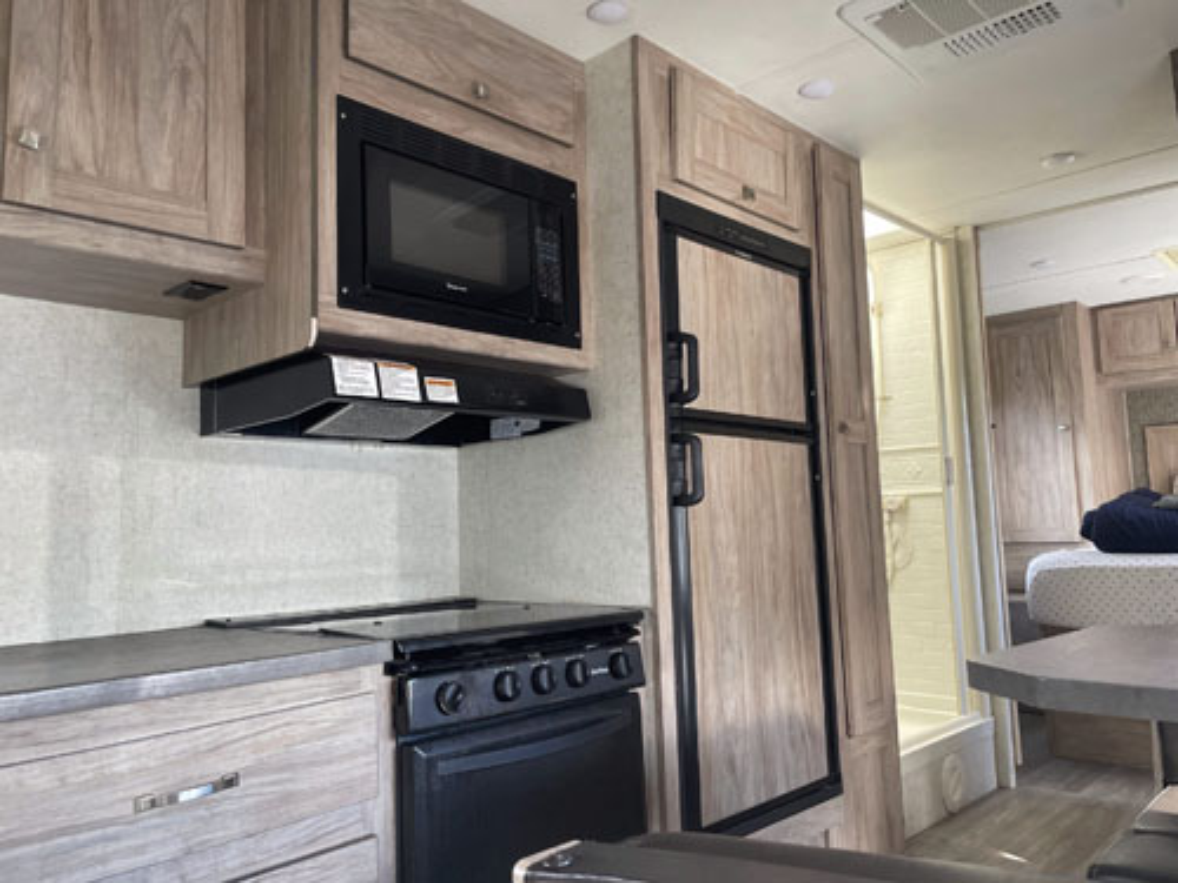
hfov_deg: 67.3
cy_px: 442
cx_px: 589
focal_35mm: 26
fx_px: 885
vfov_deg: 53.1
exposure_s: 1/102
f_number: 1.6
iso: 125
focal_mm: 4.2
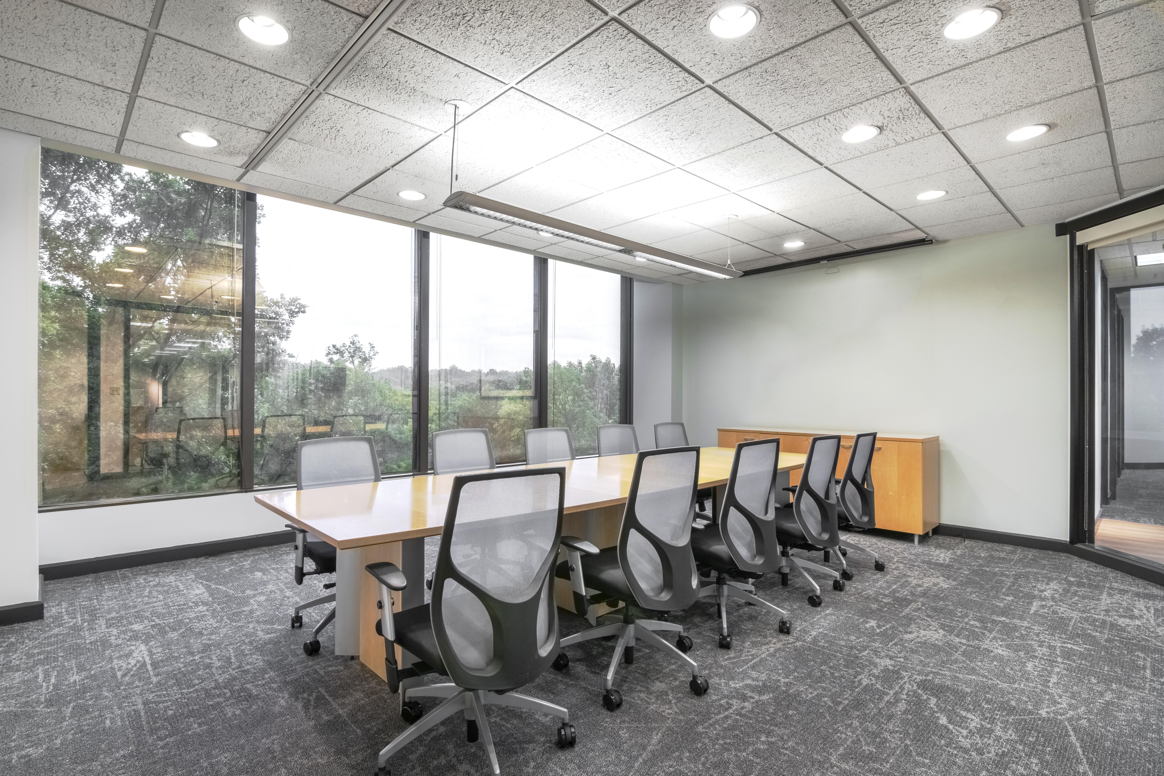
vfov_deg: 70.4
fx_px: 550
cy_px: 388
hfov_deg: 93.3
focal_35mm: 17
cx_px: 582
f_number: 11
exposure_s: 1/60
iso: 500
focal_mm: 11
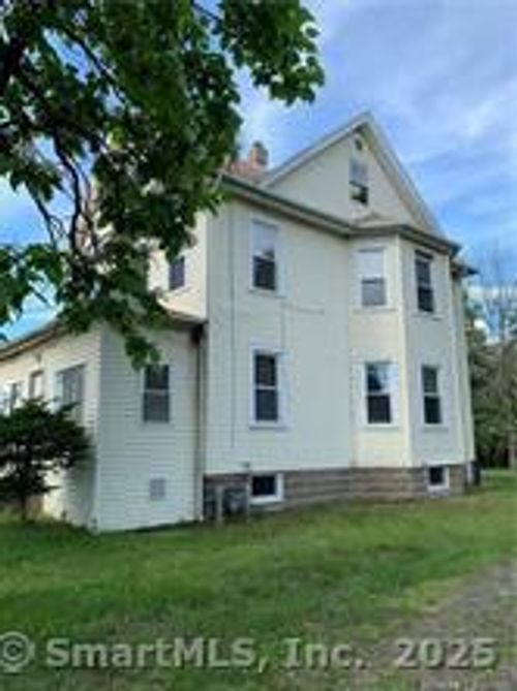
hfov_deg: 53.0
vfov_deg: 67.4
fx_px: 519
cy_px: 346
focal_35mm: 26
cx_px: 258
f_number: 1.8
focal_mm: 4.25
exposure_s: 1/789
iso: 25
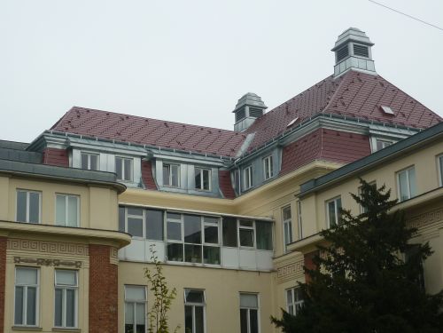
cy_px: 166
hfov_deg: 24.7
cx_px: 222
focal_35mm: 79
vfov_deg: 18.7
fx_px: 1011
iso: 80
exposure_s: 1/500
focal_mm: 9.2
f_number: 3.4
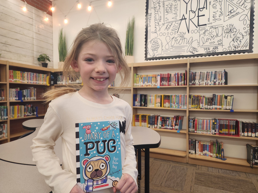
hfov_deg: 73.9
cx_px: 129
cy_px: 96
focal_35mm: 23
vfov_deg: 58.9
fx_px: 171
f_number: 1.8
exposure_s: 1/120
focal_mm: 5.4
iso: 160
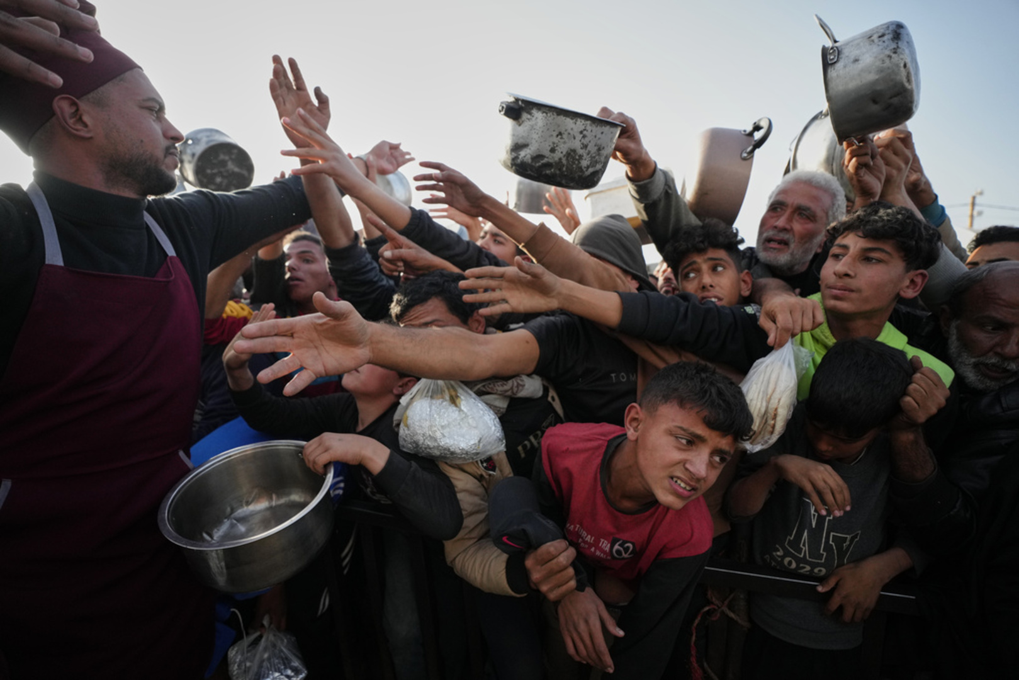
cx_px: 510
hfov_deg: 94.3
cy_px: 340
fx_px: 473
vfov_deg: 71.4
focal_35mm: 17
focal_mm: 16.7
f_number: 2.8
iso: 1600
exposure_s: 1/5000
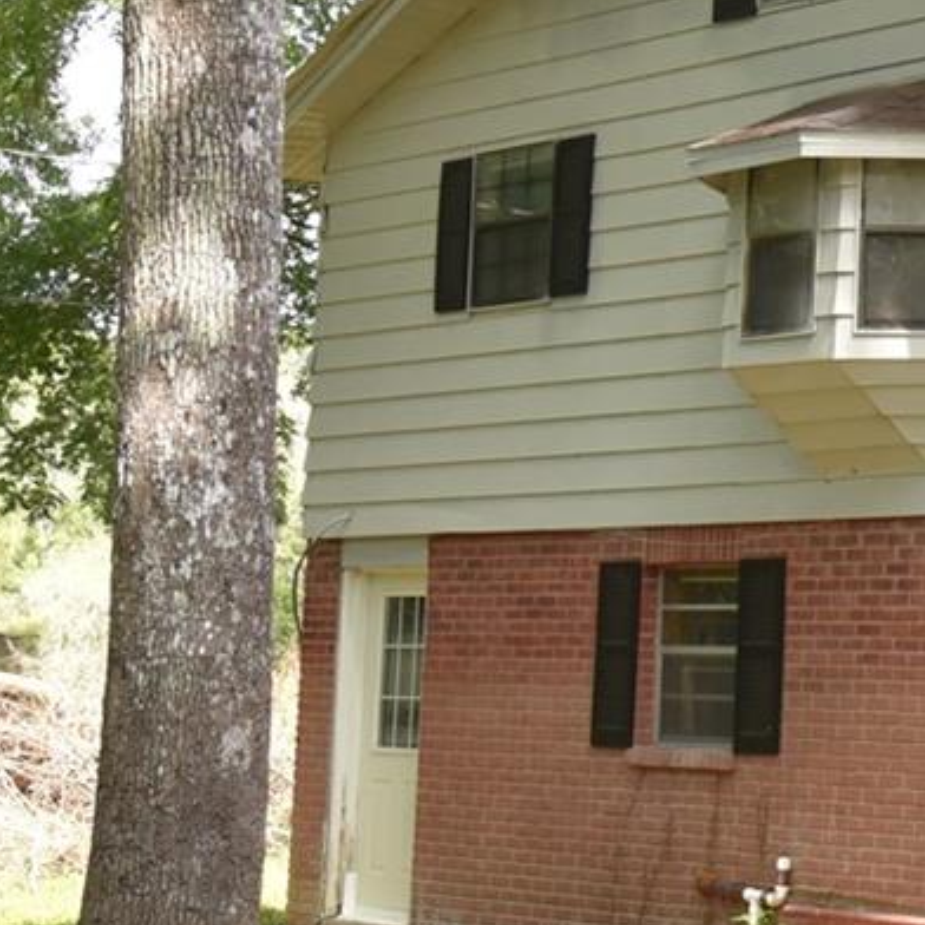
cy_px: 270
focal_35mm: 111
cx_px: 1458
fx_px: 3356
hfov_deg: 14.5
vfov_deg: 15.6
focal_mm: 32
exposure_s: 1/320
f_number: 9
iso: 1250
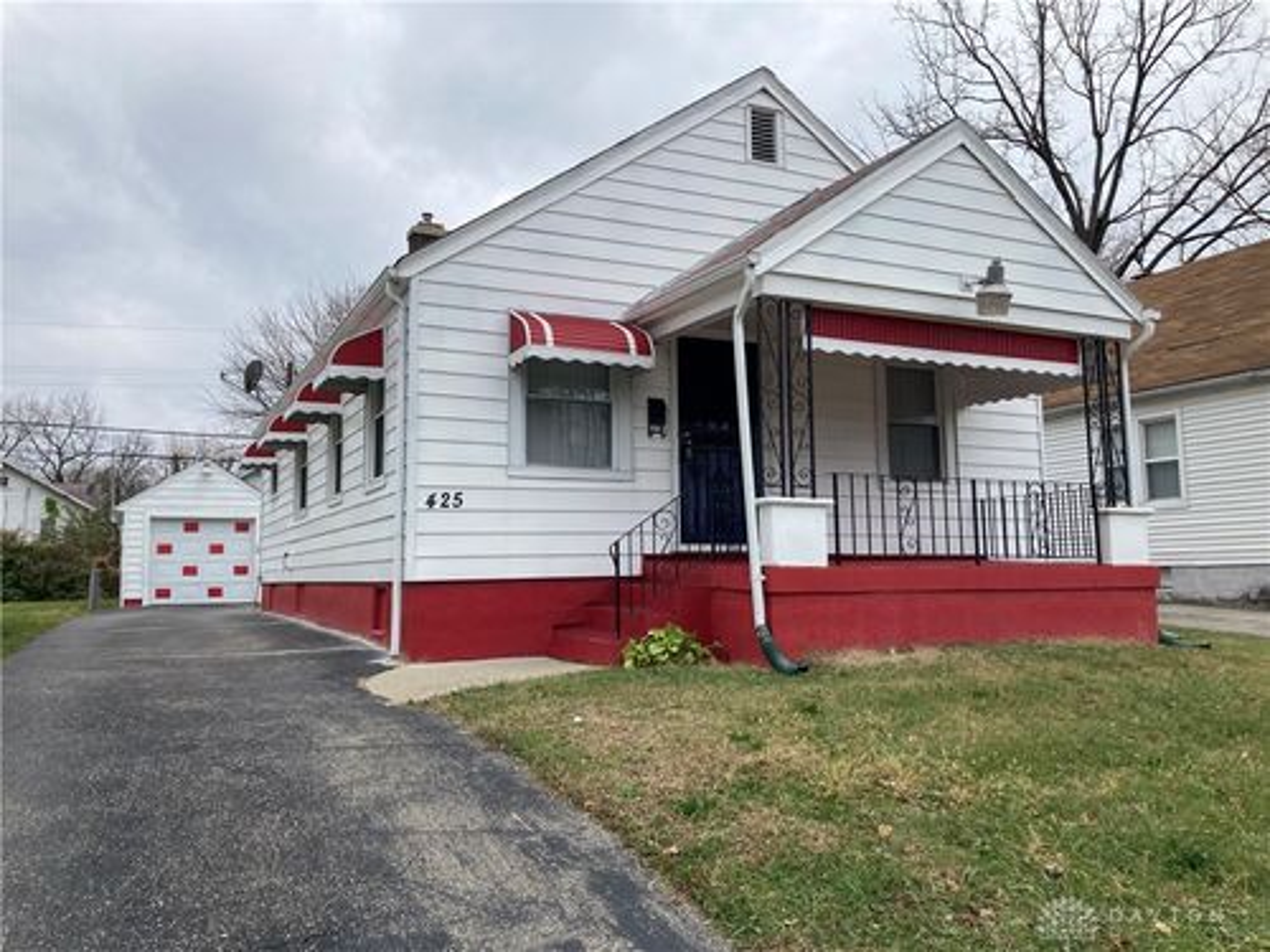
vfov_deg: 49.7
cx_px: 635
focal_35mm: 28
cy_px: 476
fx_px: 1027
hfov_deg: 63.4
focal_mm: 3.99
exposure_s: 1/813
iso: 20
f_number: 1.8
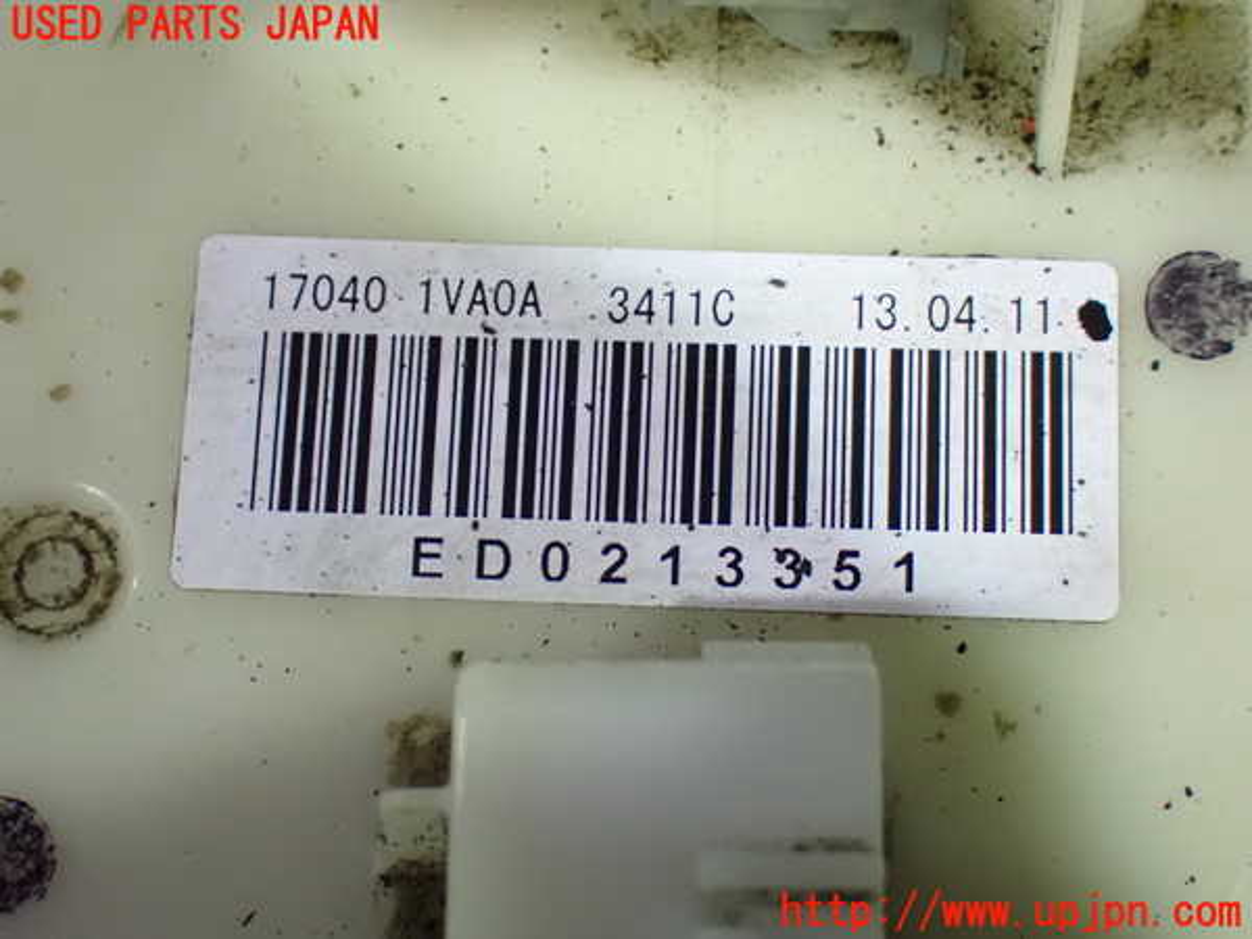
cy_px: 470
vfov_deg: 20.7
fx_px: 2568
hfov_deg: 27.4
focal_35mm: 71
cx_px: 626
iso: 1600
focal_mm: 12.73
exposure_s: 1/50
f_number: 3.9
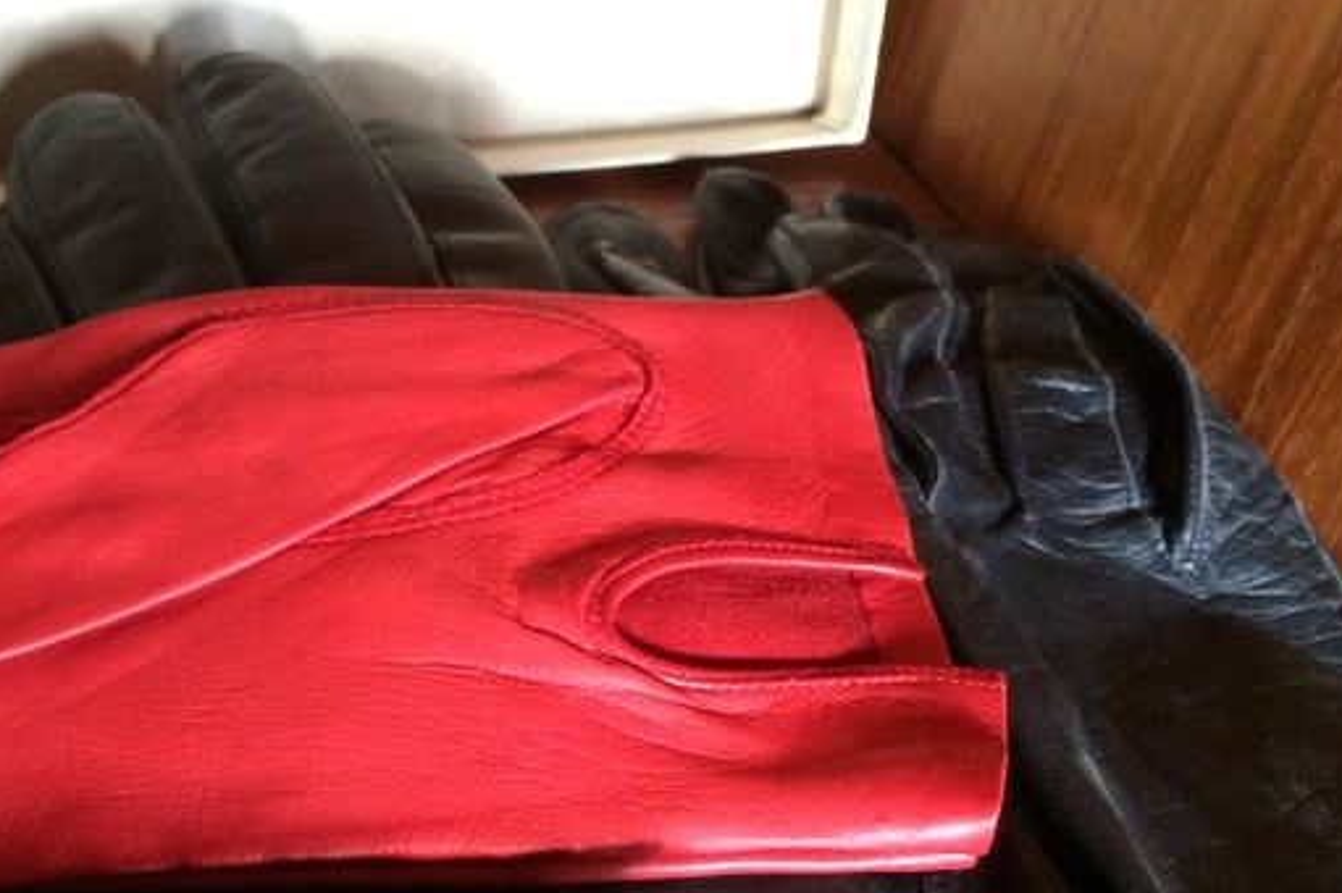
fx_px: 2049
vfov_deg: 24.3
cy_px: 689
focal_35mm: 55
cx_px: 460
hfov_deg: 35.9
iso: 320
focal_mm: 4.12
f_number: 2.2
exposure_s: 1/24
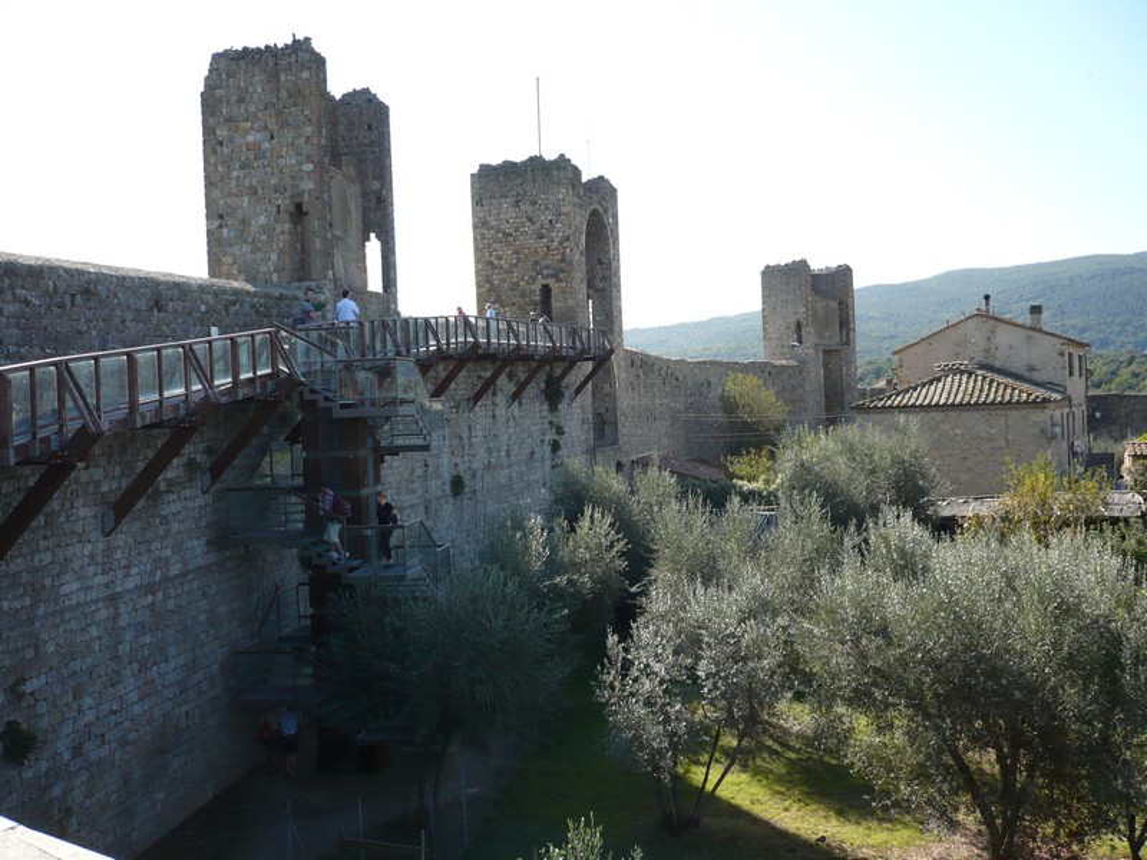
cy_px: 430
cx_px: 574
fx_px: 1160
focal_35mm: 35
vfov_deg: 40.7
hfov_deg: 52.6
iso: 100
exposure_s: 1/640
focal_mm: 5.8
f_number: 2.8
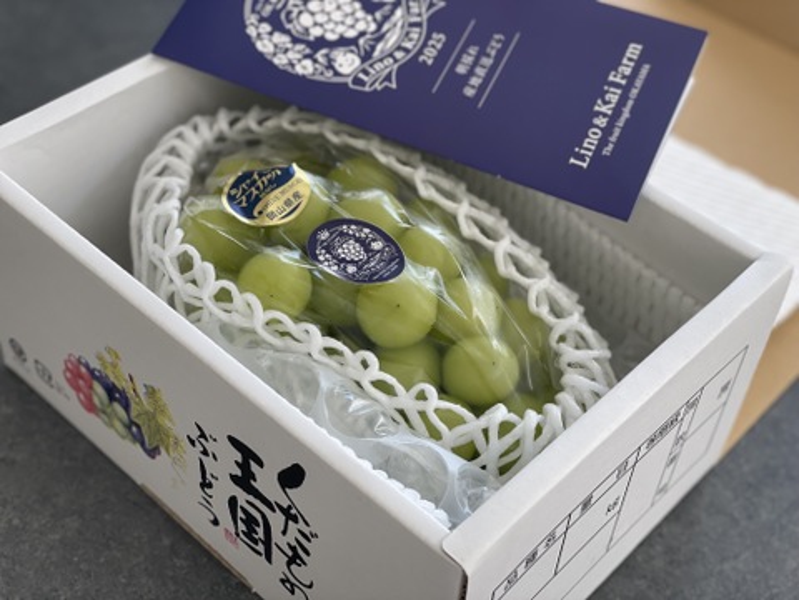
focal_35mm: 52
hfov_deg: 36.8
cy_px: 300
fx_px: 1200
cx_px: 400
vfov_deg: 28.0
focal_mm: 6
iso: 50
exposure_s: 1/122
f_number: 2
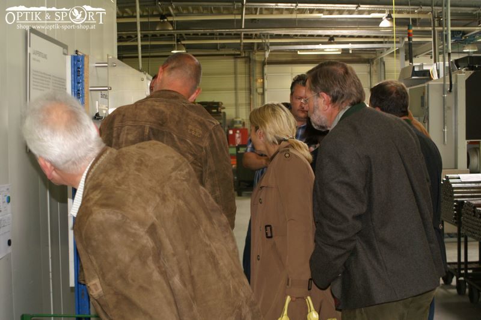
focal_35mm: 52
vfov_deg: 25.7
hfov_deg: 37.9
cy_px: 160
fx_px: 701
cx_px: 240
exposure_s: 1/60
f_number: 4.5
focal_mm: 35
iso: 400
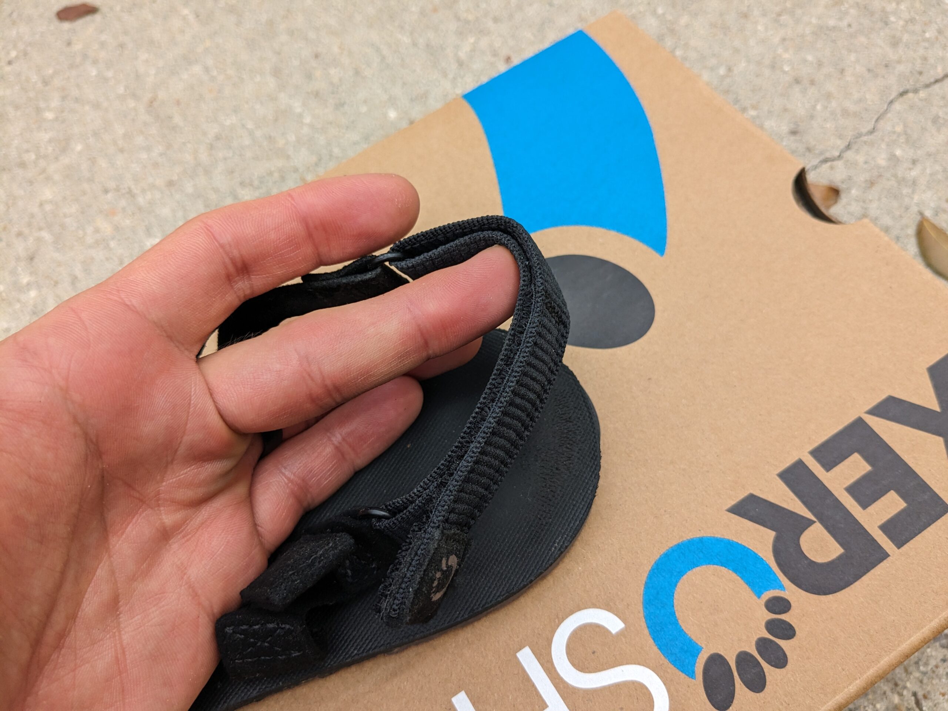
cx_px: 474
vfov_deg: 51.4
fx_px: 739
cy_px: 356
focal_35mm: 27
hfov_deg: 65.3
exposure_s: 1/1017
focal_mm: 4.38
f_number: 1.73
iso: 51
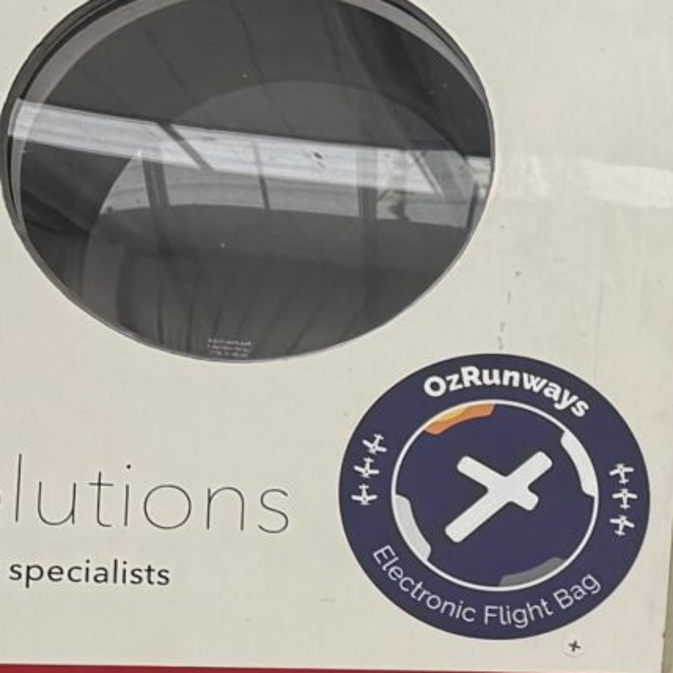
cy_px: 1058
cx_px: 1289
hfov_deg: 12.3
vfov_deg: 12.9
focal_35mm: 127
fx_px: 2793
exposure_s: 1/440
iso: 80
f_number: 1.78
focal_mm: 6.76
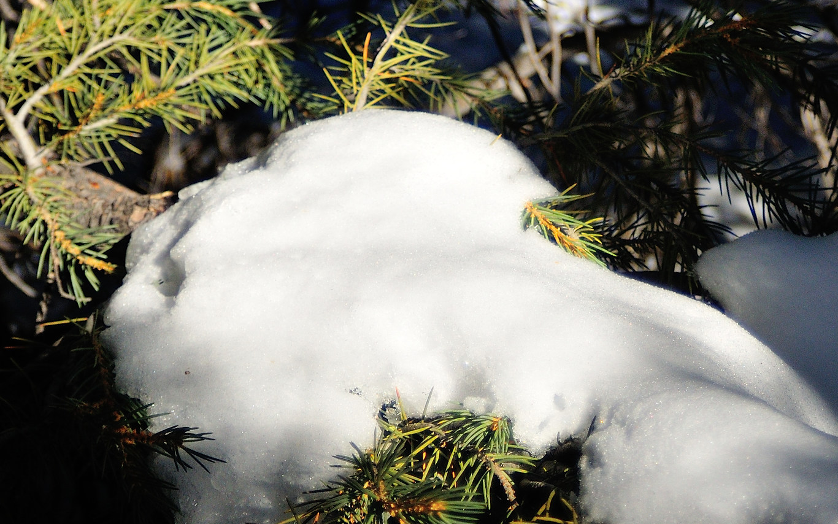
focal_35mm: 94
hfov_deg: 22.0
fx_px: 2145
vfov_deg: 13.9
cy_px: 393
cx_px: 545
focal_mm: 35
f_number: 2.5
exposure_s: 1/8000
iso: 400
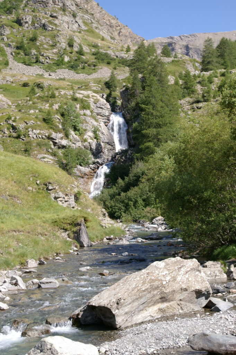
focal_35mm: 60
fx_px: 591
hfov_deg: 22.6
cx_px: 118
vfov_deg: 33.4
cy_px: 178
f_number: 8
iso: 200
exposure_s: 1/180
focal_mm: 40
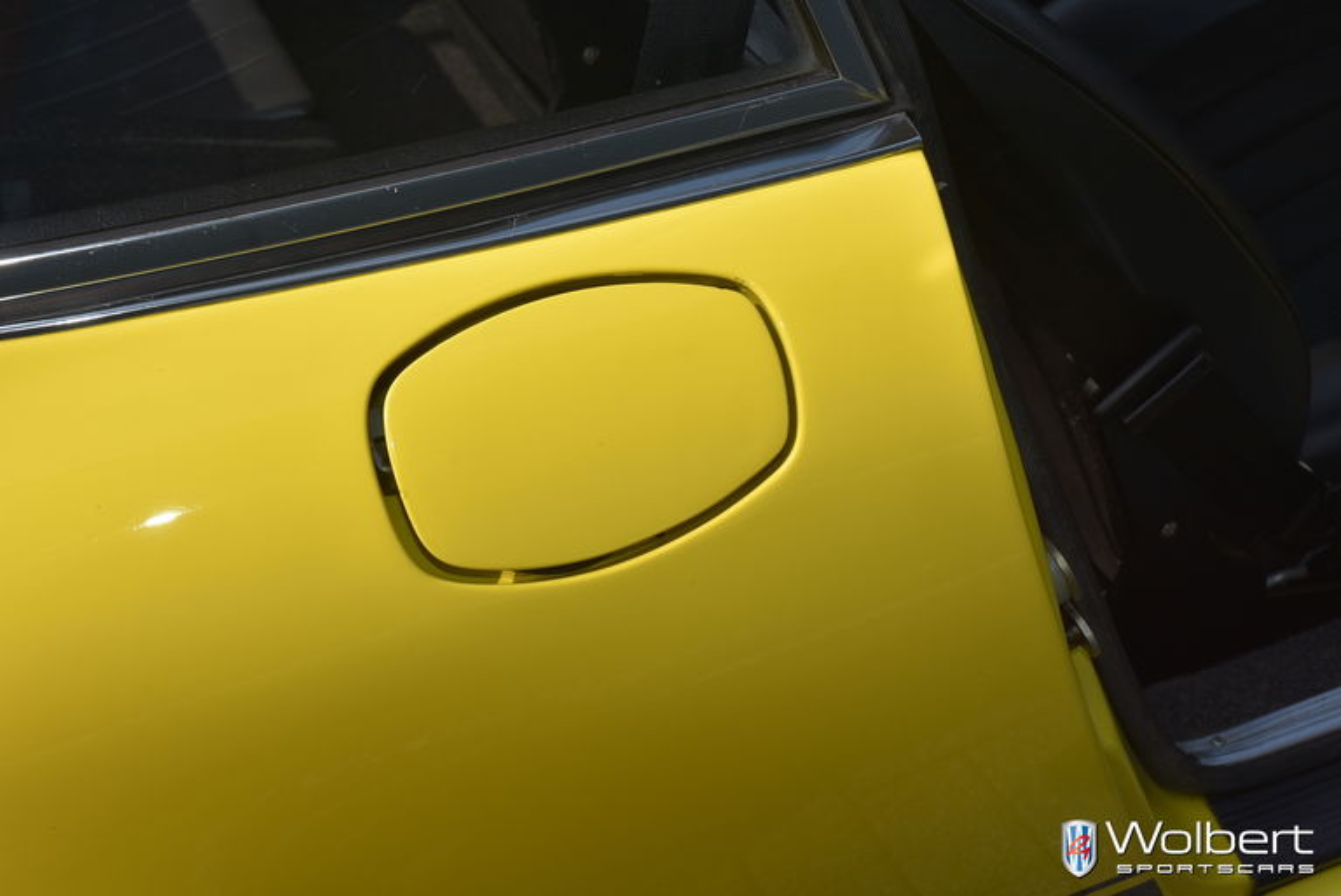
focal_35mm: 60
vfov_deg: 22.7
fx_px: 2236
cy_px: 448
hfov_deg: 33.4
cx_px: 670
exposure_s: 1/250
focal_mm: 40
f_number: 10
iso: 100
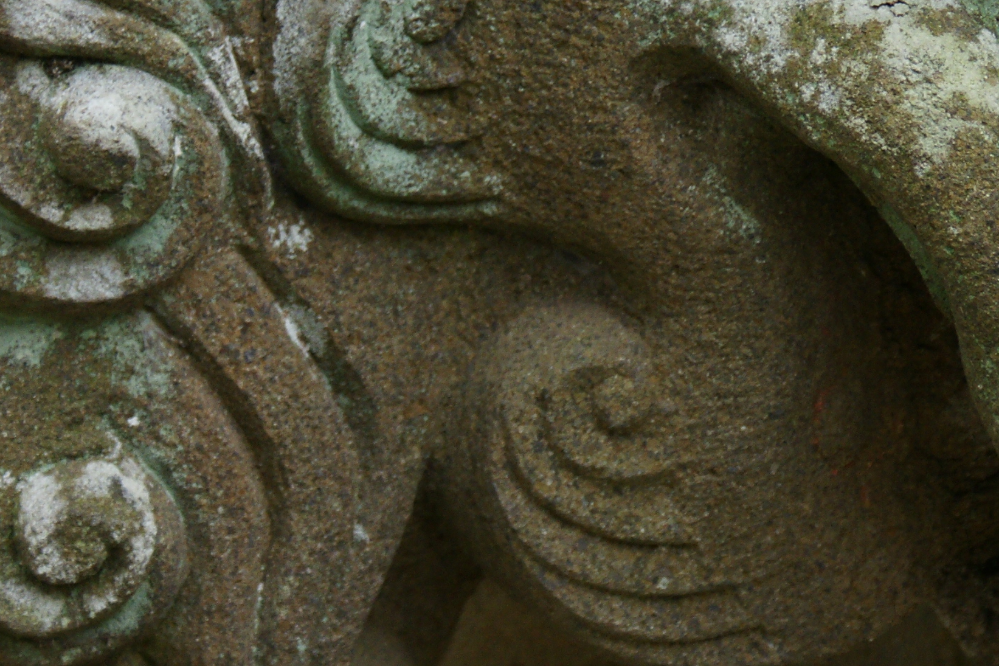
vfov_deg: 5.0
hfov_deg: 7.5
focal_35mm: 273
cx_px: 1059
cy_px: 150
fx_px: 7574
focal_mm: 70
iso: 400
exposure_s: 1/60
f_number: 5.6
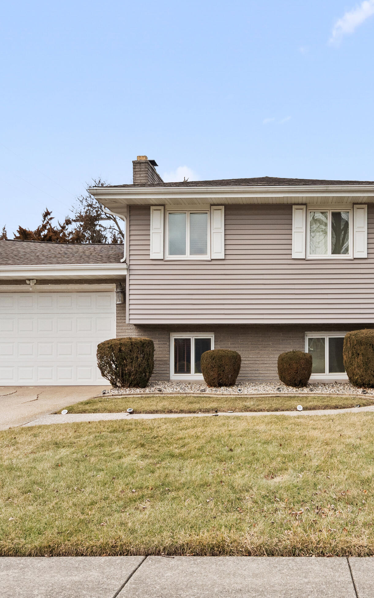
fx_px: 408
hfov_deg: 47.3
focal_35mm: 25
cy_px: 299
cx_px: 283
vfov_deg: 72.5
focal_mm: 16
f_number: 10
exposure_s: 1/125
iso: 500
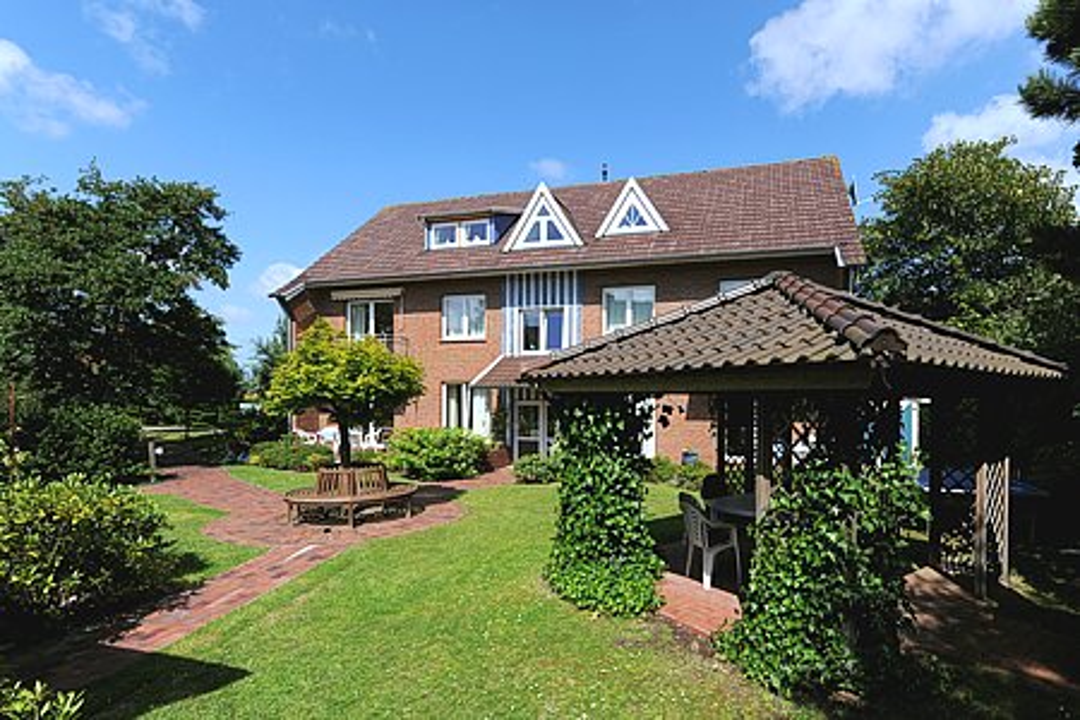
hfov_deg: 90.0
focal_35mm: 18
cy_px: 360
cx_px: 540
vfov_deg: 67.4
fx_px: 540
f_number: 13
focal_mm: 18
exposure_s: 1/640
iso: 500
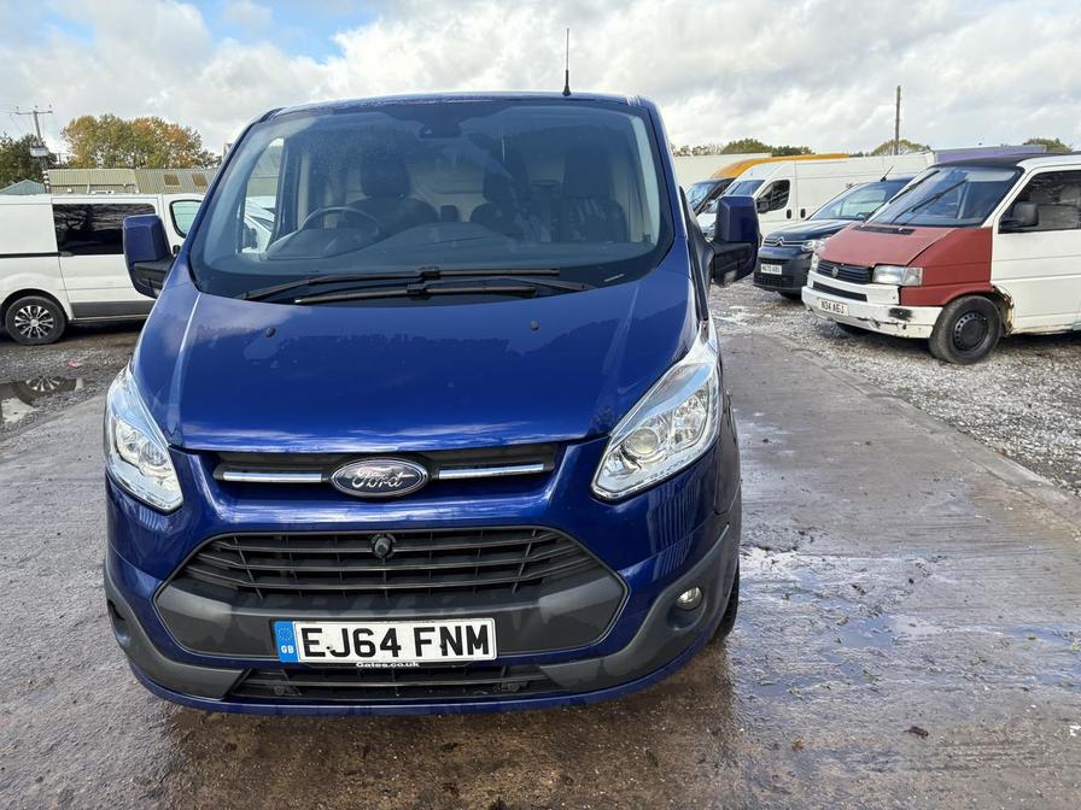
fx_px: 812
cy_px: 405
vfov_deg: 53.1
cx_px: 540
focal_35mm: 26
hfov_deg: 67.3
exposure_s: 1/756
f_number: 1.6
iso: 64
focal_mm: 5.96
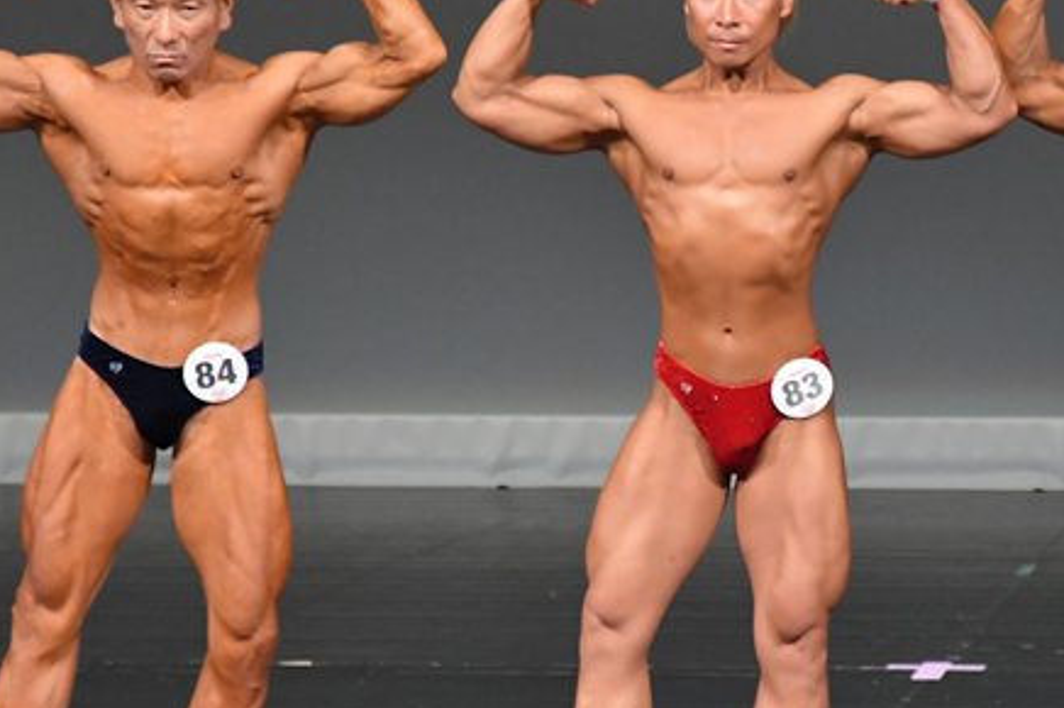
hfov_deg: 3.1
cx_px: 841
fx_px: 19698
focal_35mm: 667
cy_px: 413
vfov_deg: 2.1
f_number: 5.6
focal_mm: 250
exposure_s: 1/400
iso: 5000
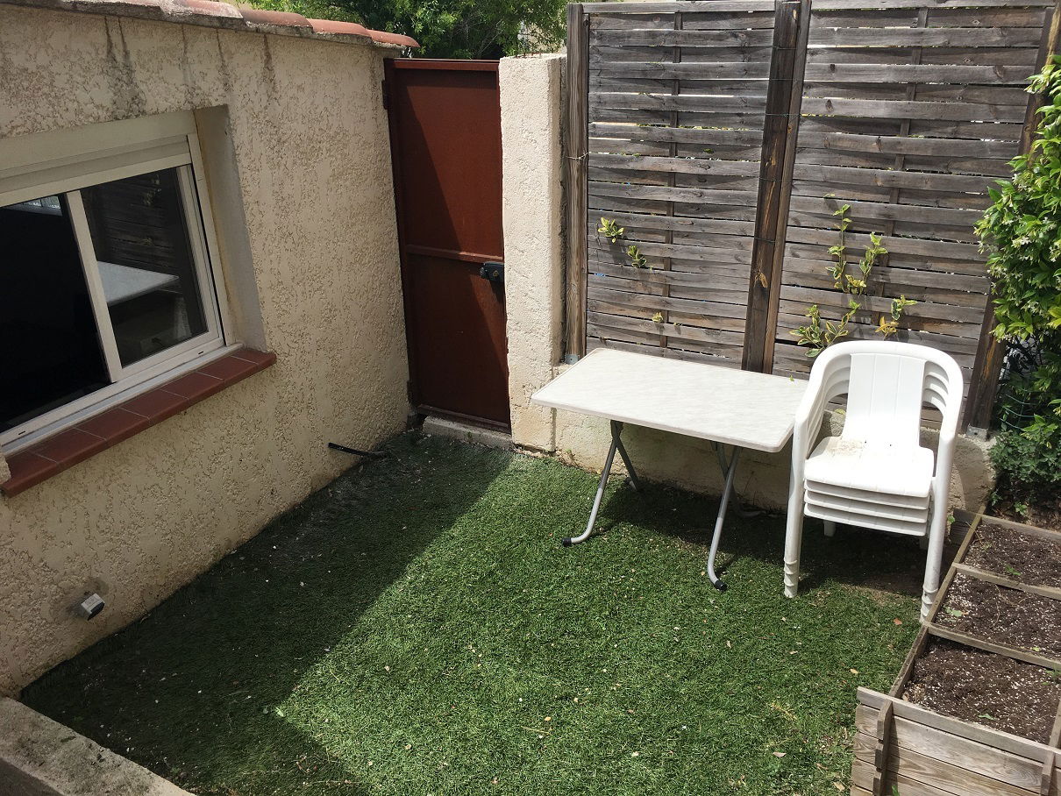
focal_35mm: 29
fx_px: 889
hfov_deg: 61.6
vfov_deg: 48.2
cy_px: 398
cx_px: 530
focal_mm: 4.15
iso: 25
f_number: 2.2
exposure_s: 1/1282
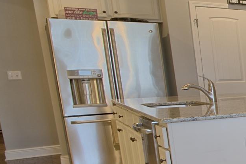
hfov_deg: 16.0
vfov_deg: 23.1
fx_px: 396
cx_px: 568
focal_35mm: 58
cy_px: 127
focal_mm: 12
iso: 200
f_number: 13
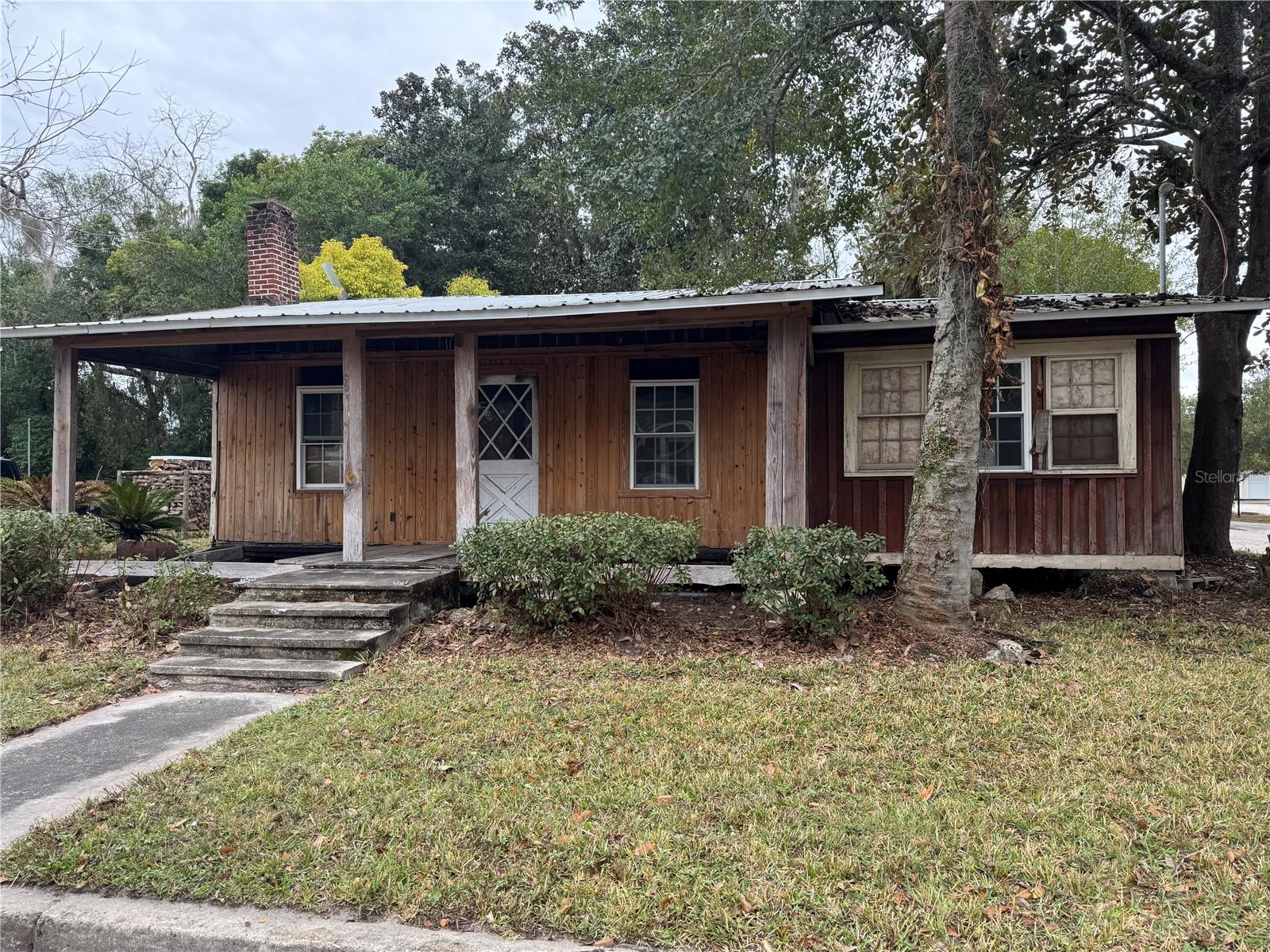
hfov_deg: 71.6
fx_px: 881
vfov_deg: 56.8
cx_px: 635
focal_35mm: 24
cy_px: 476
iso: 80
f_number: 1.78
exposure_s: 1/436
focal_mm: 6.76
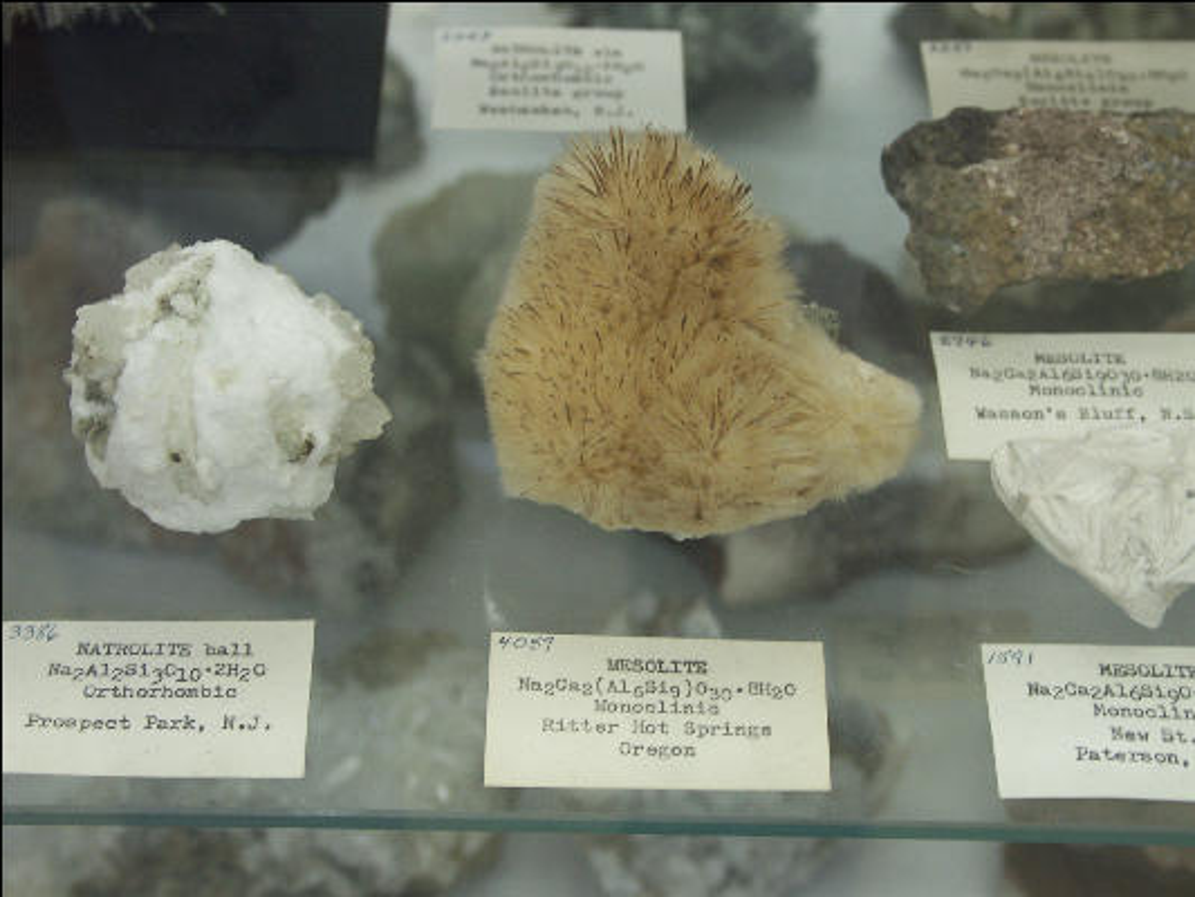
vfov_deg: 18.2
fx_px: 2797
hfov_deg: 24.1
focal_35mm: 81
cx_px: 598
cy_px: 448
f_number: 3.2
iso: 100
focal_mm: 20.09
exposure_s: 1/25
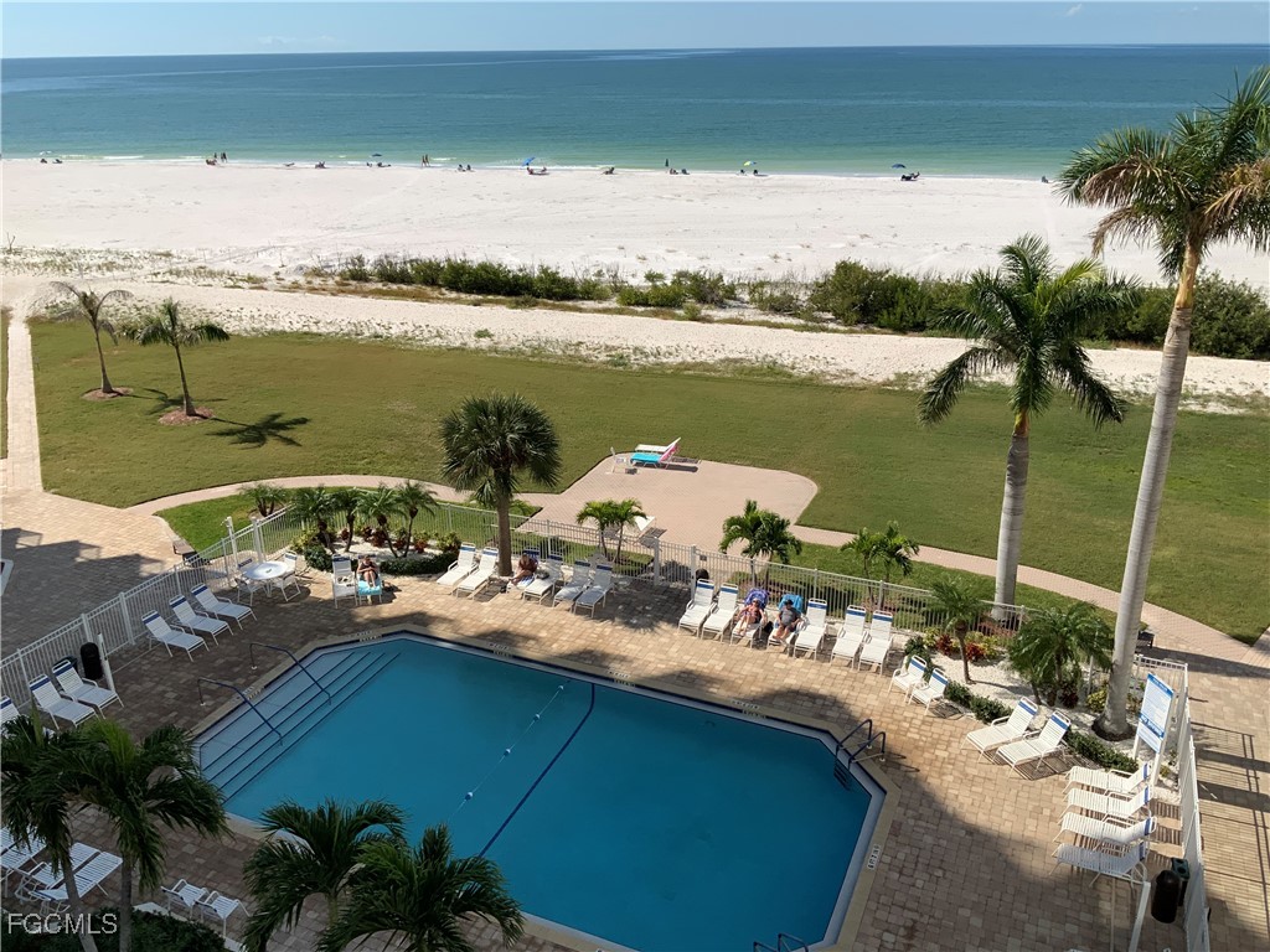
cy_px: 476
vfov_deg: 48.2
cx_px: 635
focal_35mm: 29
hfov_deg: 61.7
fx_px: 1064
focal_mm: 3
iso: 20
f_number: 1.8
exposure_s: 1/2959
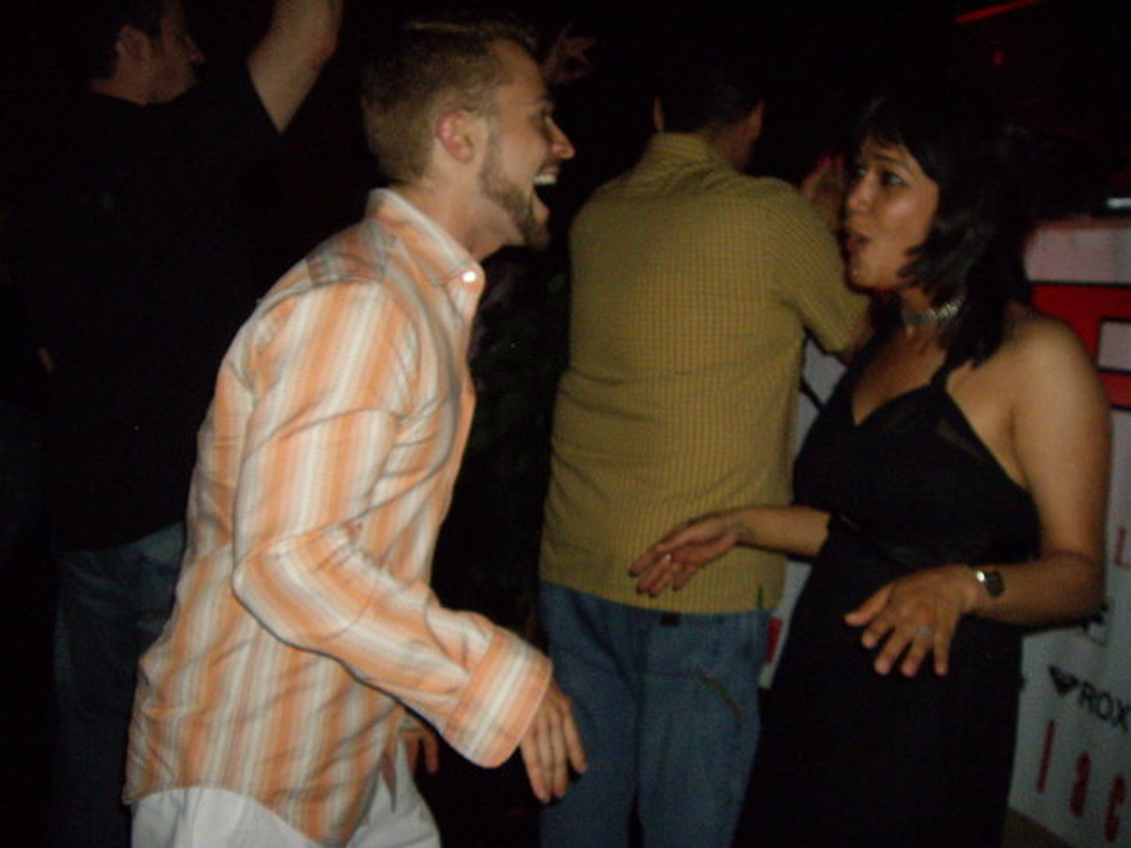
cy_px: 424
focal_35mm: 38
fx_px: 1242
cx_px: 566
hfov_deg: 49.0
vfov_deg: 37.7
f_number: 2.7
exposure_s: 1/40
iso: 400
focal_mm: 6.2
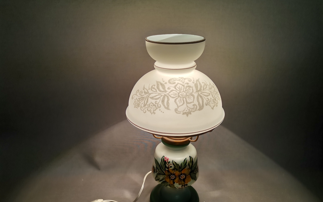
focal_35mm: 28
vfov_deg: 44.5
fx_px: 246
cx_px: 160
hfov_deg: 66.5
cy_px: 109
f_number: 1.8
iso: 50
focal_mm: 4.75
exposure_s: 1/212
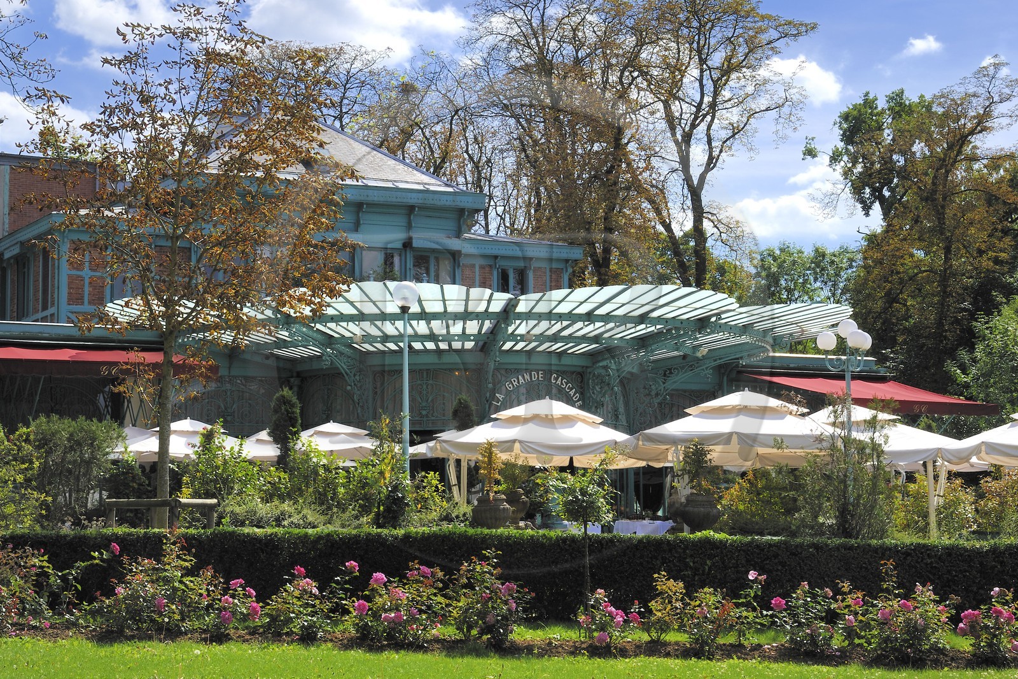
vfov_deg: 20.6
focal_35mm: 66
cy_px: 340
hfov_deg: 30.5
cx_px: 509
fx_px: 1866
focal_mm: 66
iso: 200
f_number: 14
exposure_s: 1/160
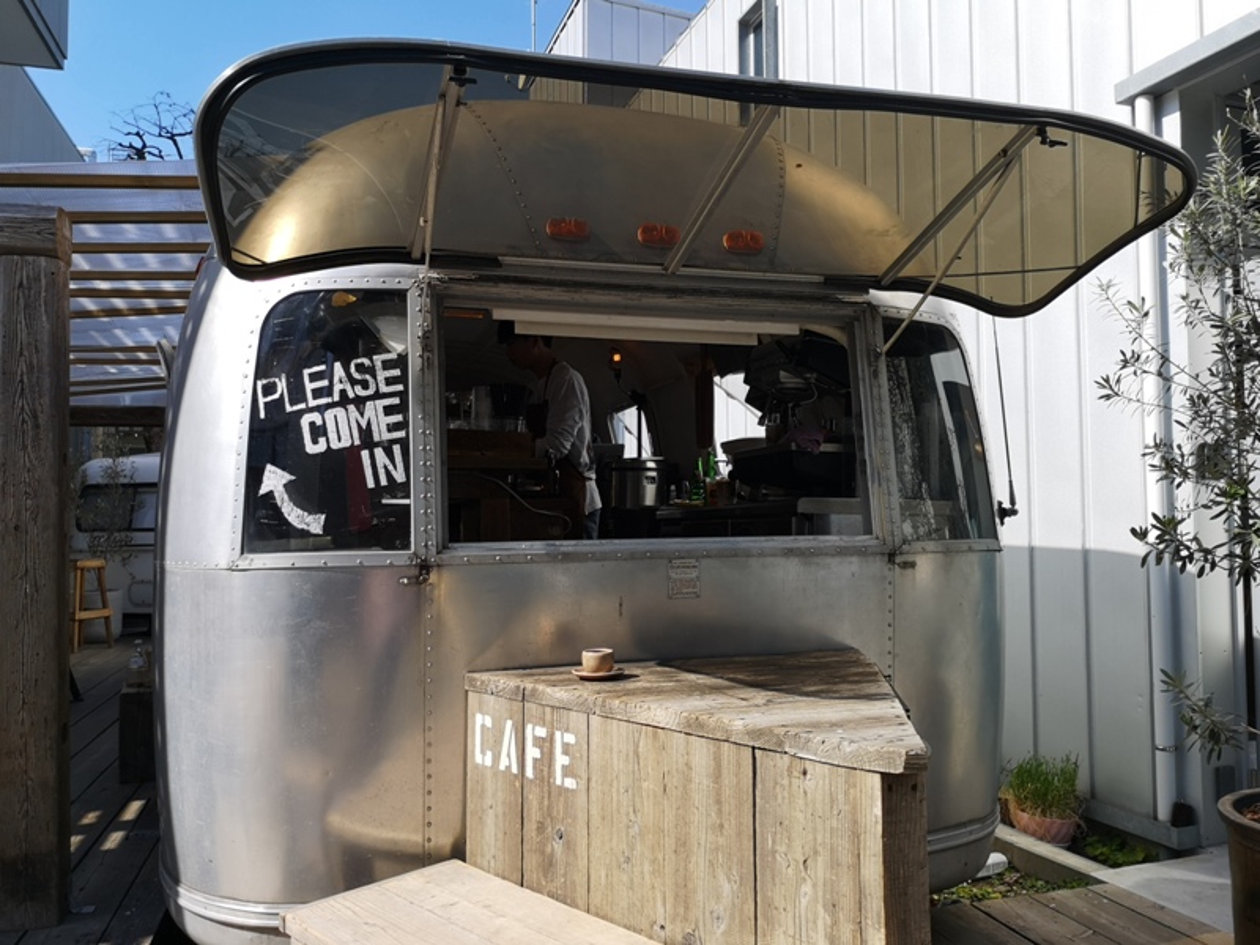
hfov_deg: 65.3
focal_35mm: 27
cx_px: 630
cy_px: 472
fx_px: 983
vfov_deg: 51.4
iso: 50
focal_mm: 3.95
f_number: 1.8
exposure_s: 1/1783
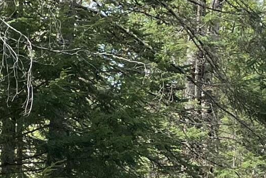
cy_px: 394
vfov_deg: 8.2
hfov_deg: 13.1
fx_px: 1153
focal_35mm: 156
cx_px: 192
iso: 50
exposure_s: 1/749
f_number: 1.6
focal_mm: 4.2
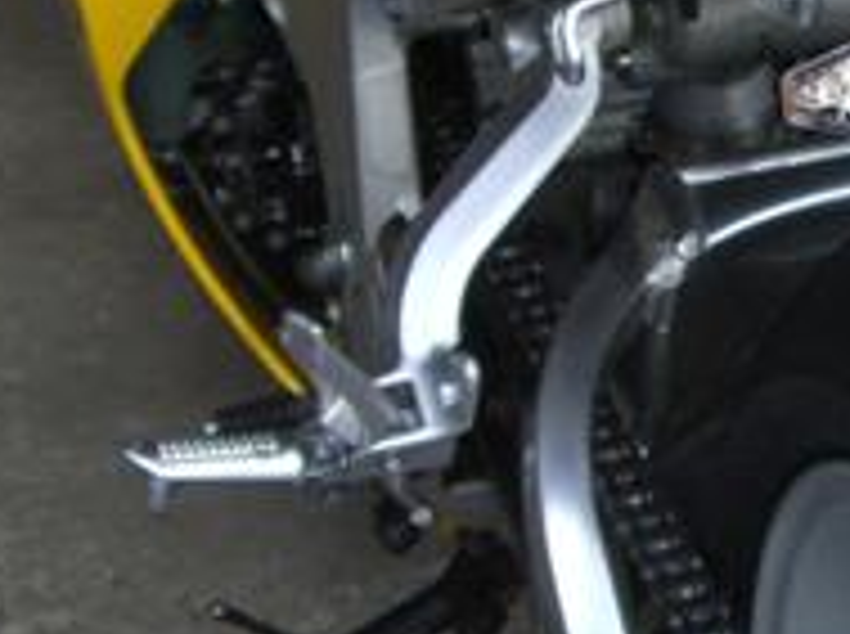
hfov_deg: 14.9
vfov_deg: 11.5
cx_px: 940
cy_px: 333
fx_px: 3162
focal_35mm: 129
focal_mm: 6.2
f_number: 2.7
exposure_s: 1/160
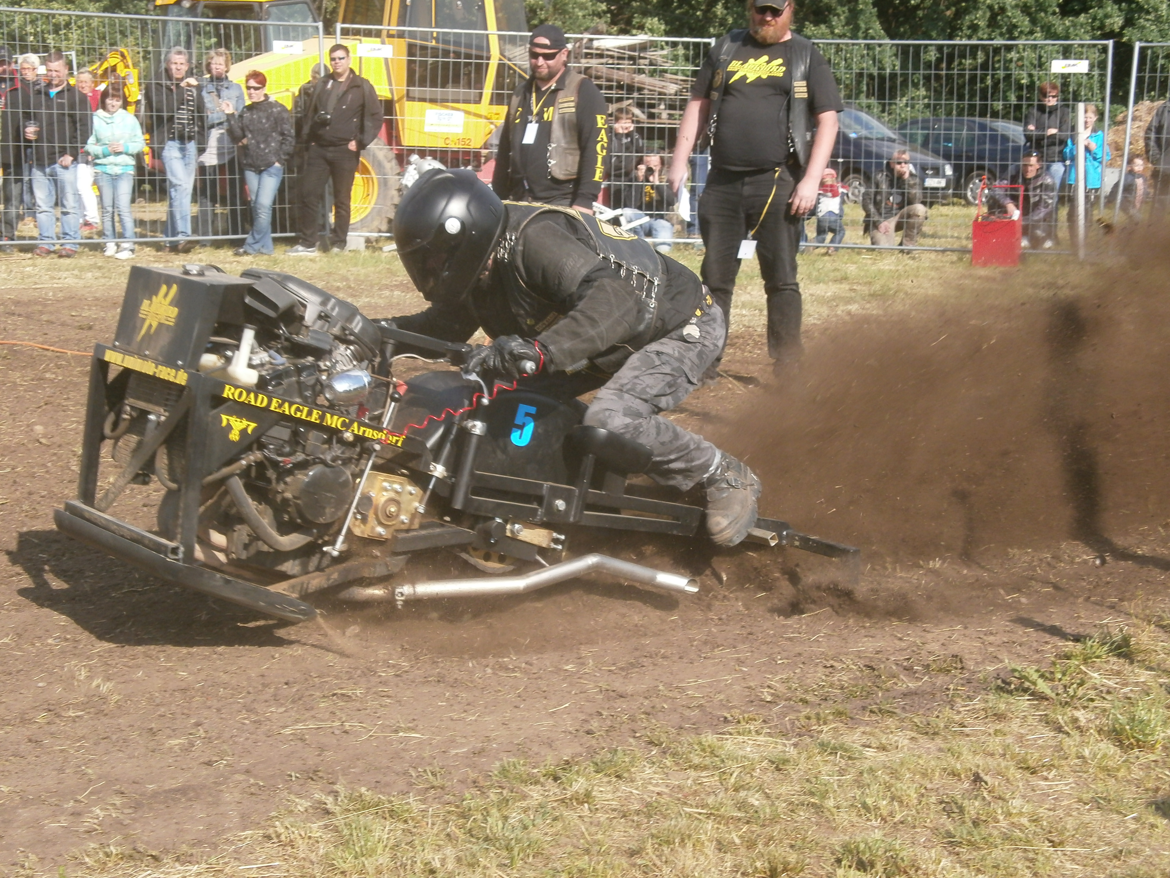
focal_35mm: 63
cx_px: 585
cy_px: 439
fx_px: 2129
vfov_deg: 23.3
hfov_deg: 30.7
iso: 100
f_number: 4.6
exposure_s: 1/400
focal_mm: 11.1
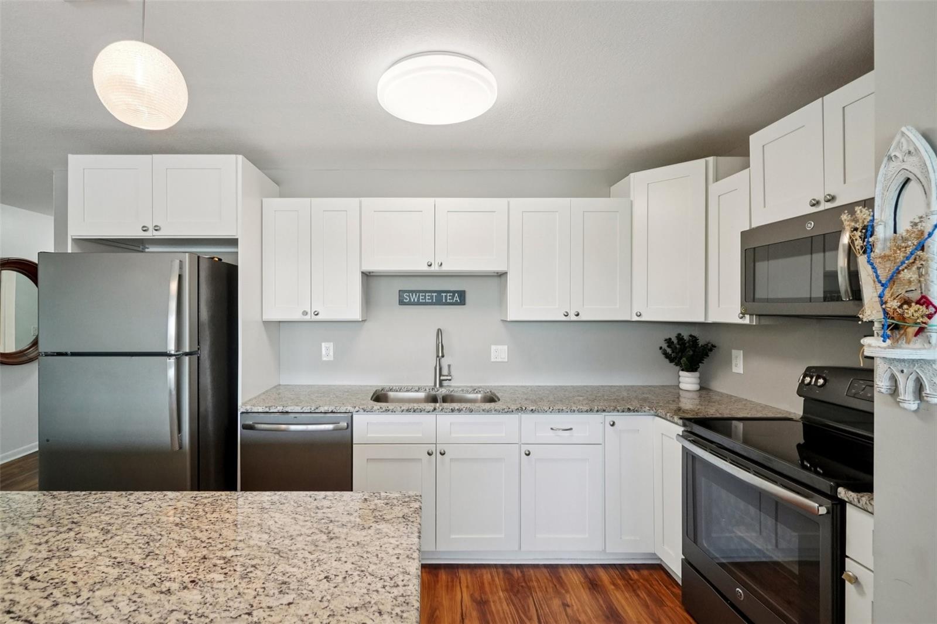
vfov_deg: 77.3
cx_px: 468
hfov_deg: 100.4
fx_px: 390
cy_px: 312
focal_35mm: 15
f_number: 8
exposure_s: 1/30
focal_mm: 10
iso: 500
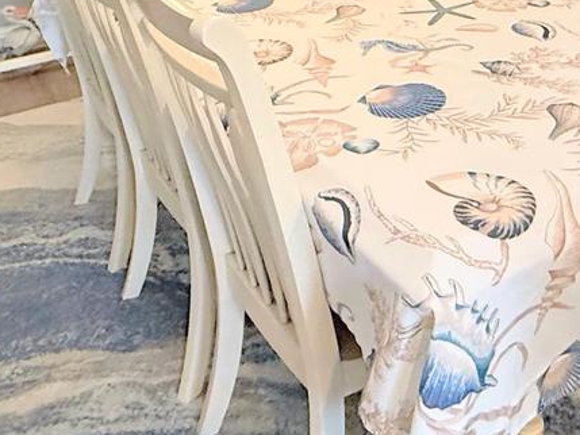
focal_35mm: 47
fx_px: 788
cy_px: 1
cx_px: 393
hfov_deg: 39.9
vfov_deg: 29.0
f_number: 2.2
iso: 400
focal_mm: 2.22
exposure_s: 1/120
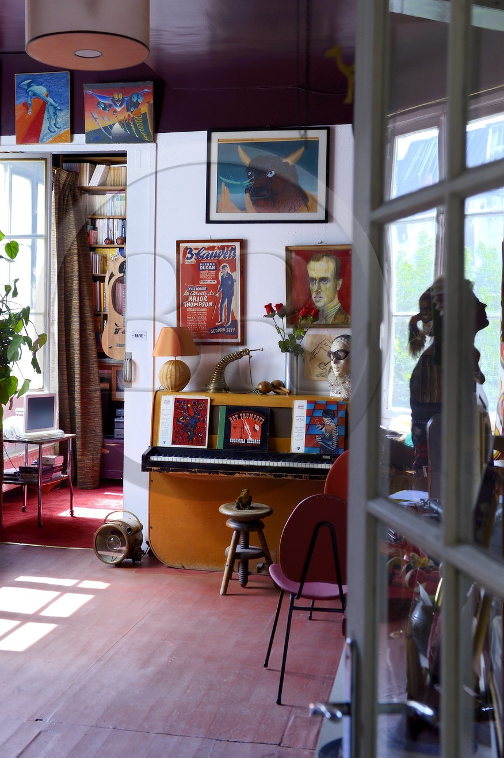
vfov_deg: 38.8
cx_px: 210
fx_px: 1073
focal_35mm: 51
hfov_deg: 26.4
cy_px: 321
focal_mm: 42
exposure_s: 1/50
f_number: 5.6
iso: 800
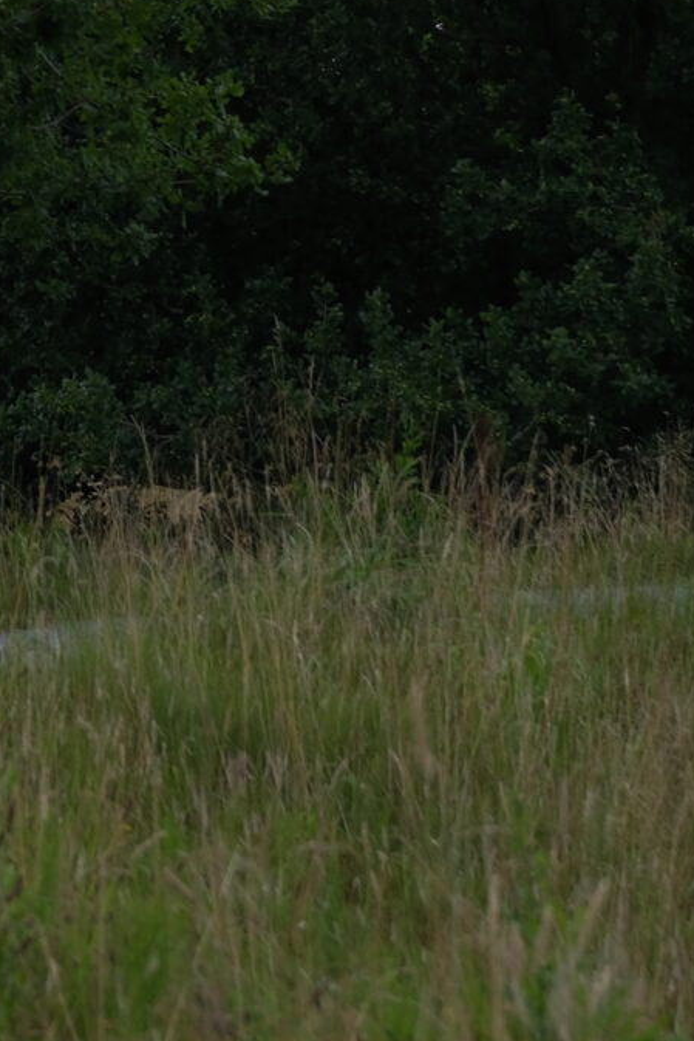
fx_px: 6705
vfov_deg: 8.8
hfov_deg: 5.8
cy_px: 24
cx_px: -560
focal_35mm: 232
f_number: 4.3
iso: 160
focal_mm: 40.8
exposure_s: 1/480
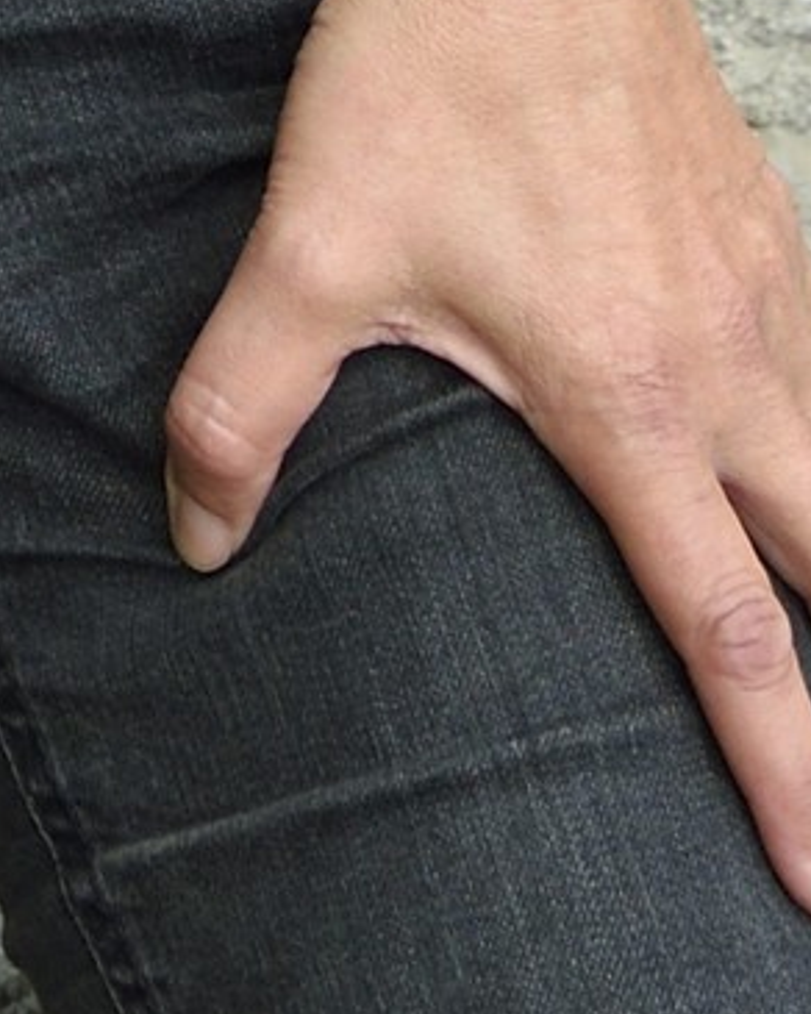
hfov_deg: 6.1
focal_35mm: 247
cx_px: -633
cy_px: -2306
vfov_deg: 6.8
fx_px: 7411
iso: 800
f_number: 10
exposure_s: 1/125
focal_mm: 40
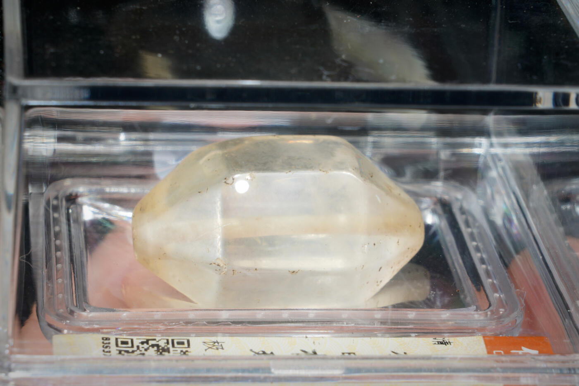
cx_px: 290
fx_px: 2525
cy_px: 193
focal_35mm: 157
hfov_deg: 13.1
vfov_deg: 8.7
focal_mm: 105
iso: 100
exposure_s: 1/160
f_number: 18
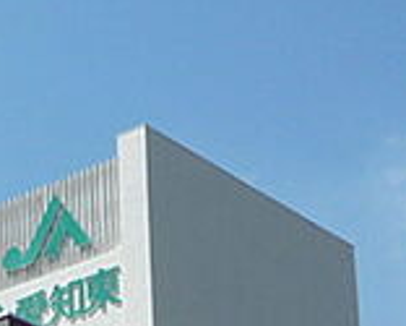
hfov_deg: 12.4
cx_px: -125
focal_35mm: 151
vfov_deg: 9.8
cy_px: 536
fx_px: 1816
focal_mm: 4.4
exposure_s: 1/800
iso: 100
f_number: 4.5
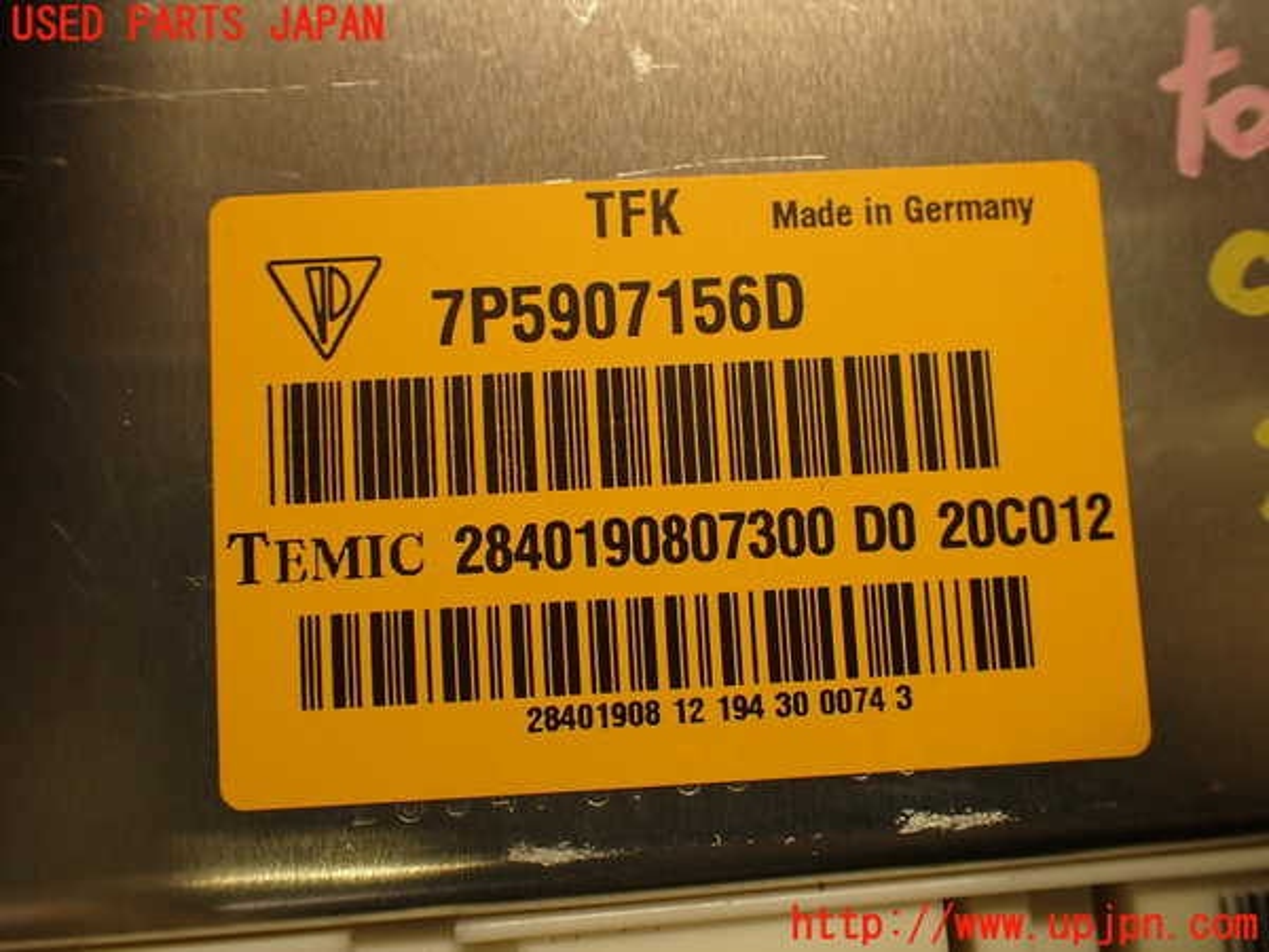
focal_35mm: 30
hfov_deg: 60.0
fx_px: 1100
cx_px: 634
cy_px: 476
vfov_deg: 46.8
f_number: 2.3
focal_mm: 5.4
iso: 200
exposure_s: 1/50
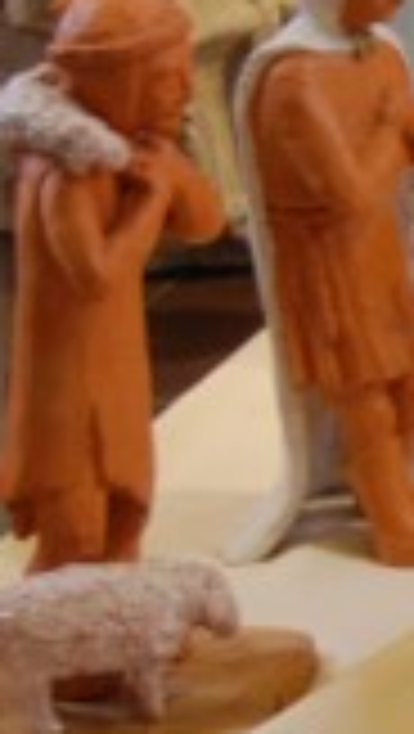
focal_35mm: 202
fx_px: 3932
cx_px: 1251
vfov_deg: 10.6
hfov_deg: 5.6
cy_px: 232
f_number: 4.2
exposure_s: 1/8
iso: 800
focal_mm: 30
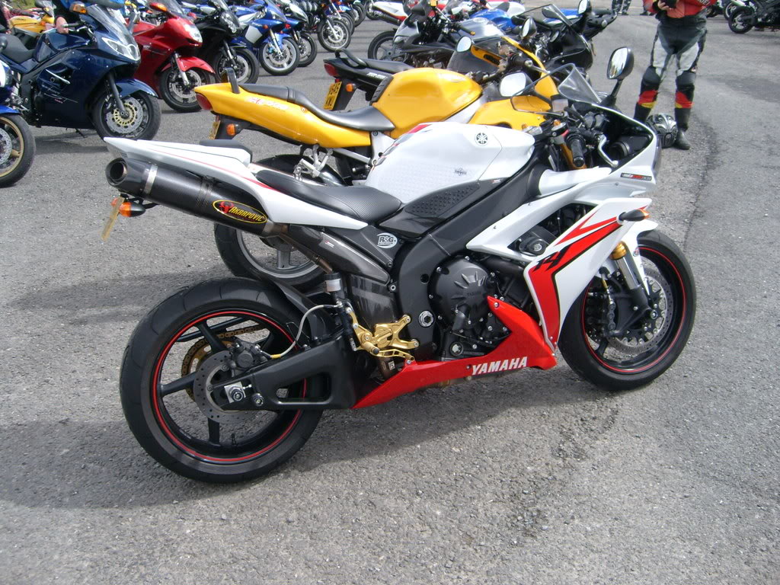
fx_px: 789
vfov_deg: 40.7
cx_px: 390
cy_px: 292
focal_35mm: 35
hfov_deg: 52.6
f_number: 7.1
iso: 80
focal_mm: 5.8
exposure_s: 1/125
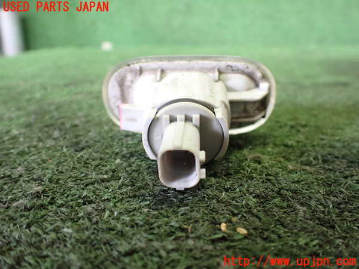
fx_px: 311
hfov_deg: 60.0
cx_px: 180
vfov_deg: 46.8
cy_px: 134
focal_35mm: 30
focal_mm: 5.4
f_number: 2.3
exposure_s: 1/50
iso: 800
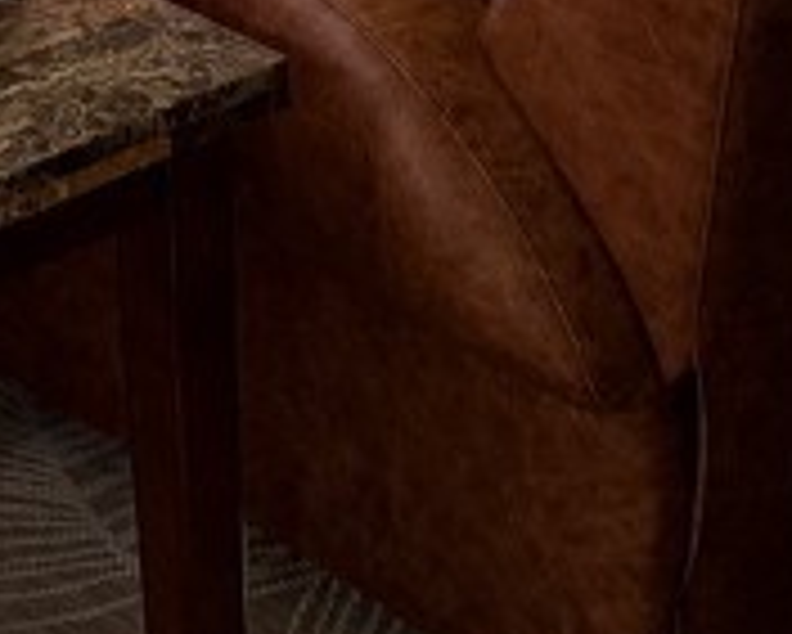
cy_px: -953
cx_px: -369
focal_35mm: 136
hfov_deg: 13.4
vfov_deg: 9.8
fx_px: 3190
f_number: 1.78
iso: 400
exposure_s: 1/120
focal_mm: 6.76
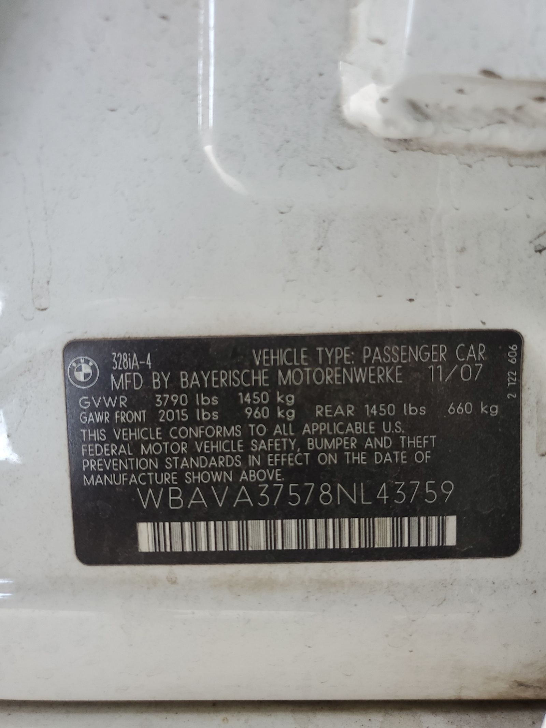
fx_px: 547
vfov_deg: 67.3
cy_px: 364
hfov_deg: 53.1
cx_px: 273
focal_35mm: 26
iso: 63
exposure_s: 1/60.2
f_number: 1.5
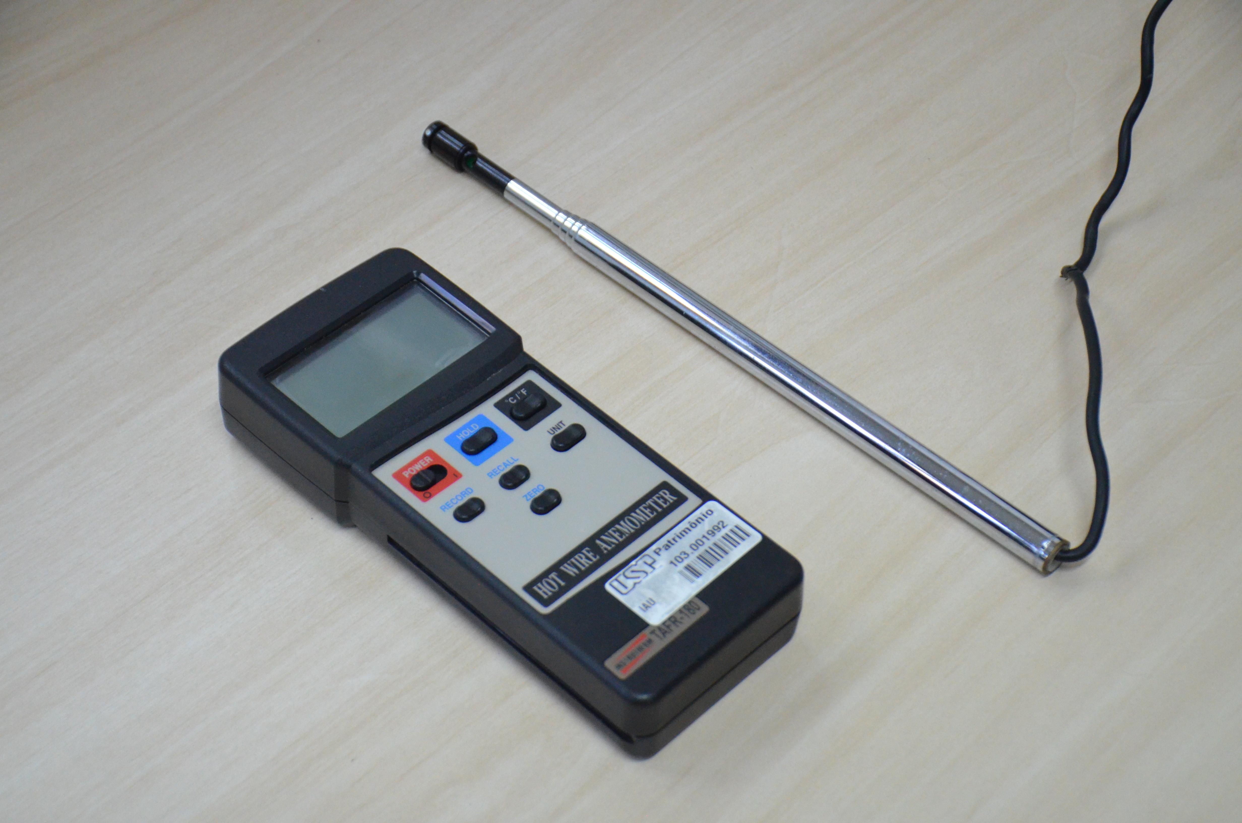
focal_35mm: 72
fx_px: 2479
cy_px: 412
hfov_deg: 28.1
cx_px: 621
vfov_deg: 18.8
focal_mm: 48
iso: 3200
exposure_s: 1/400
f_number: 4.5
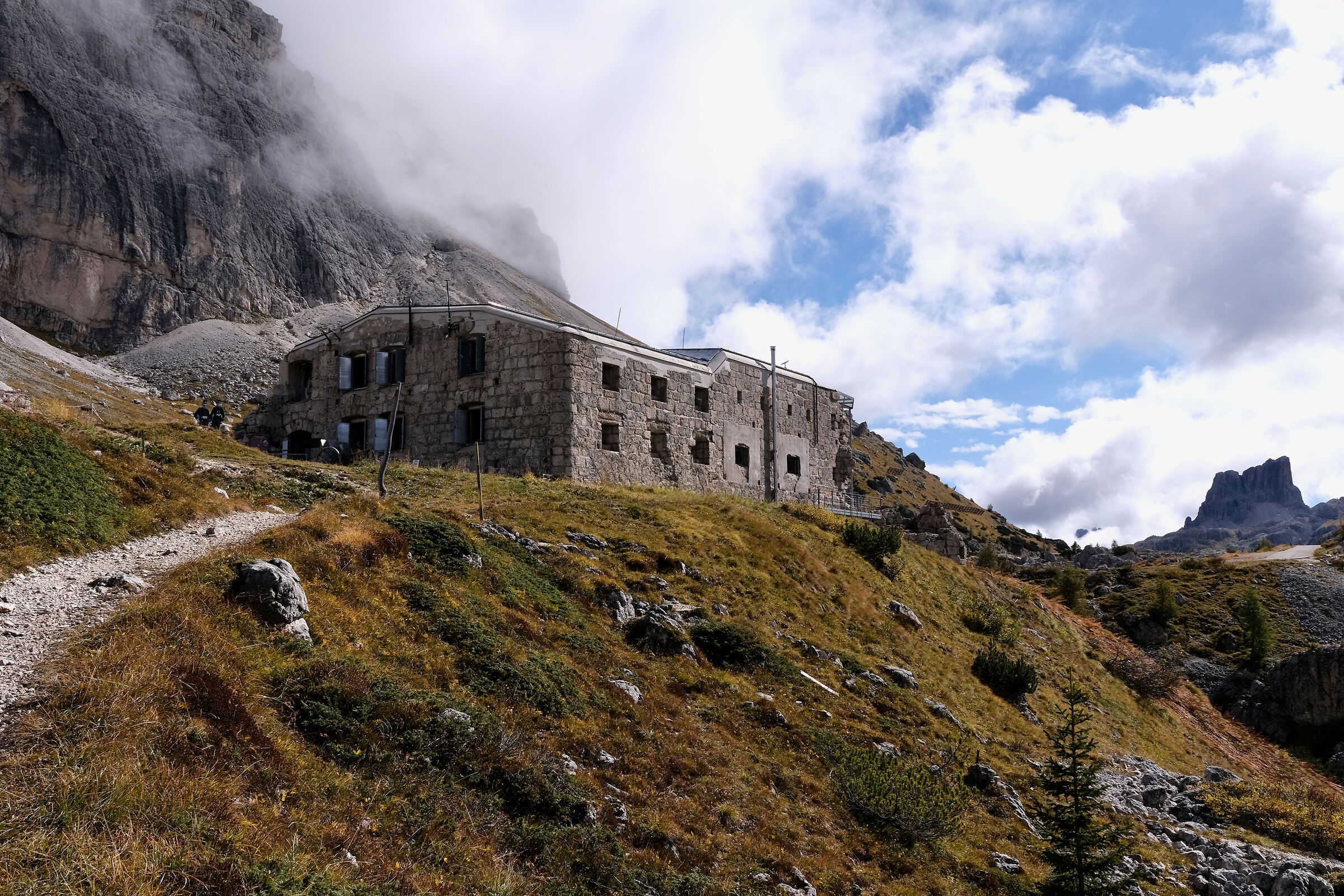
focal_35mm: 29
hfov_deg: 63.7
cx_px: 672
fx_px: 1083
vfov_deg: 45.0
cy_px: 448
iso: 160
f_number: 8
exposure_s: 1/450
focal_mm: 19.6
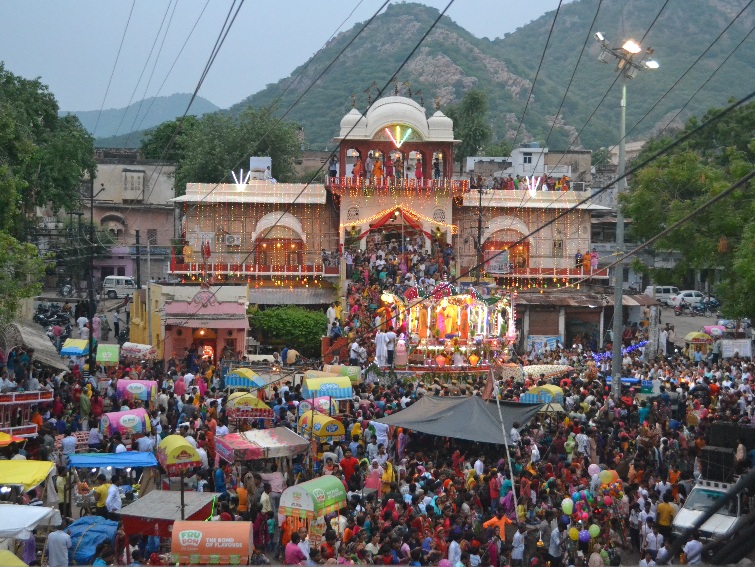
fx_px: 1003
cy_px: 284
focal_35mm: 46
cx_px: 395
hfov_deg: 41.2
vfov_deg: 31.5
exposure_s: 1/250
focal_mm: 26
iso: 3200
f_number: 4.2
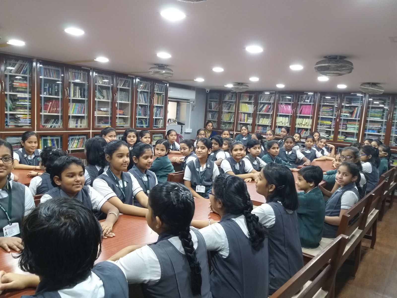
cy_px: 149
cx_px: 198
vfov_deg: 53.1
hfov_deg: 67.3
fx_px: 298
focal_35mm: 26
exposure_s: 1/25
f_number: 1.7
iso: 200
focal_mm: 3.93
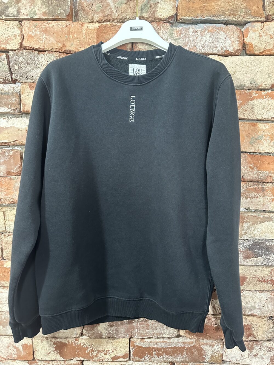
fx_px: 253
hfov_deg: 56.8
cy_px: 182
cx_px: 137
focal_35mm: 24
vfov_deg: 71.6
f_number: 1.78
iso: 640
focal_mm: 6.86
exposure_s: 1/33
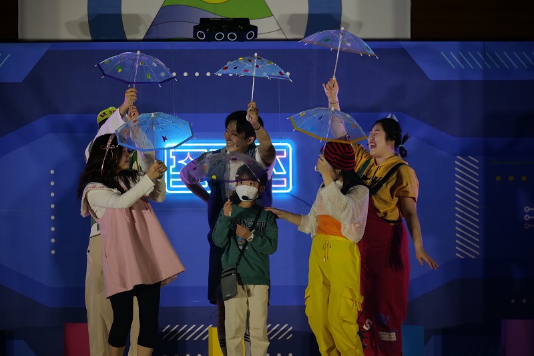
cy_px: 178
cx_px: 267
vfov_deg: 6.2
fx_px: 3292
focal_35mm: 222
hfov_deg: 9.3
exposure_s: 1/250
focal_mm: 222
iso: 2000
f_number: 5.6
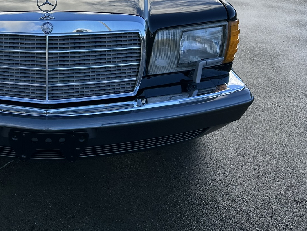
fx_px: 399
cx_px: 29
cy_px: 22
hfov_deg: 39.0
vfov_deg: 30.7
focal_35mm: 45
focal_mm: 6.86
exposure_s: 1/2732
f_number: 1.78
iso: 80
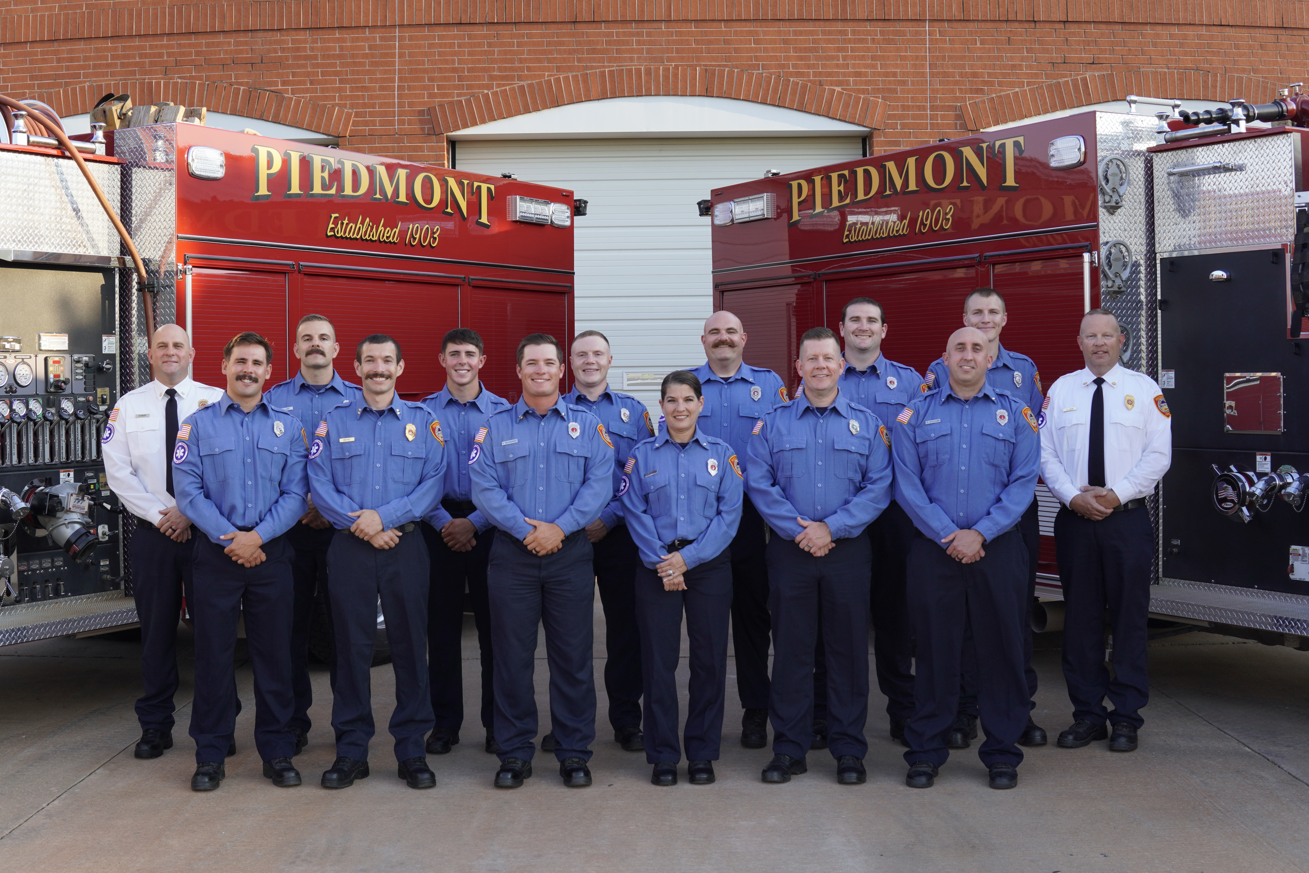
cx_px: 654
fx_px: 1636
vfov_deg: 29.9
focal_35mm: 45
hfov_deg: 43.6
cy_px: 436
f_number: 8
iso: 200
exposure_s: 1/100
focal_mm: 30
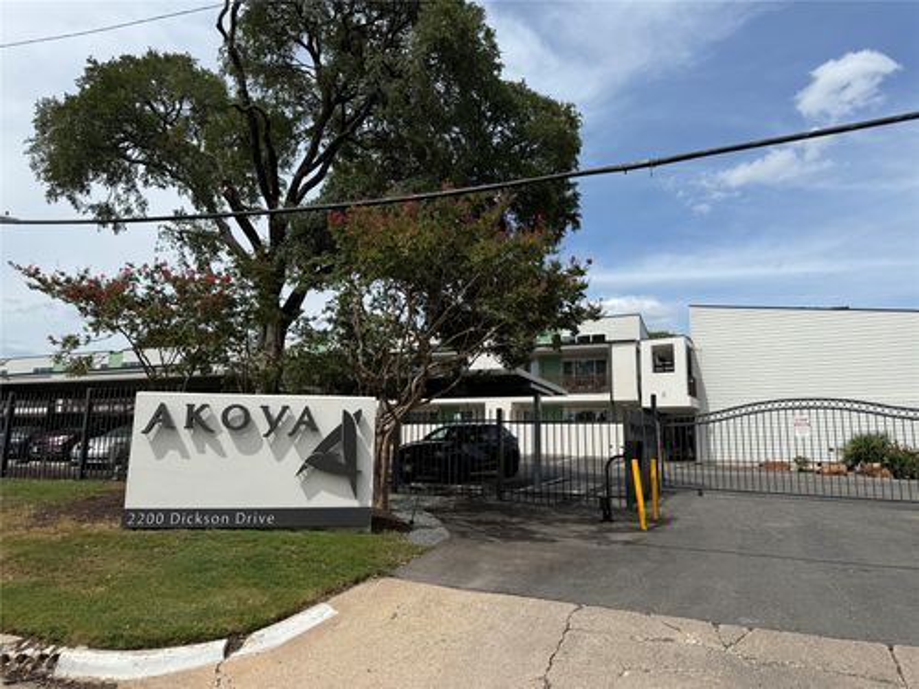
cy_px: 344
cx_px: 460
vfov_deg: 56.8
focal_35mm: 24
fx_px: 637
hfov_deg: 71.6
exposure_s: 1/6173
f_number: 1.78
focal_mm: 6.76
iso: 80
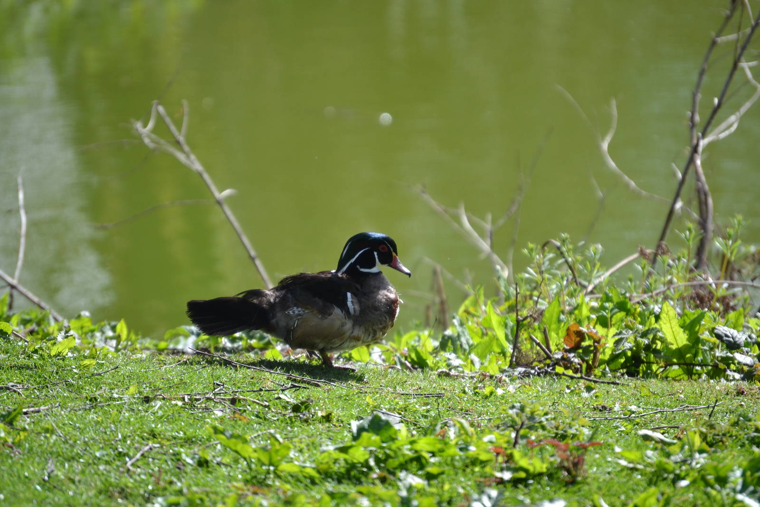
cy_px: 254
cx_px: 380
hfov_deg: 6.9
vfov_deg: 4.6
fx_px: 6333
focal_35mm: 300
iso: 400
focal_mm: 200
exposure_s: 1/800
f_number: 5.6
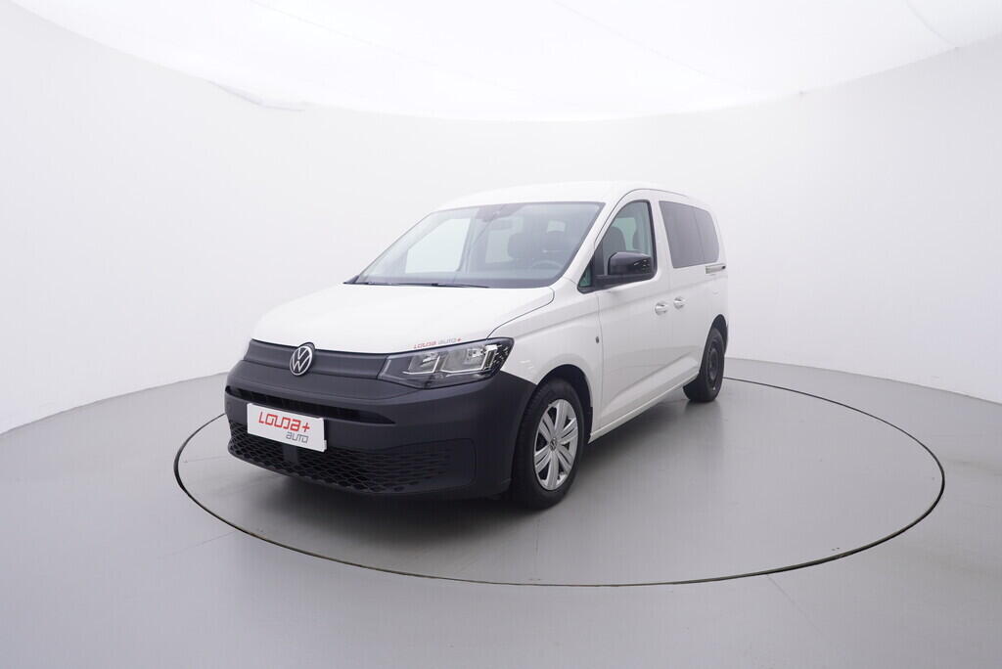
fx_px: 627
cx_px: 501
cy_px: 334
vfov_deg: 56.2
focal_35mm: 22
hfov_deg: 77.3
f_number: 5
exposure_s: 1/80
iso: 200
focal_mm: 15
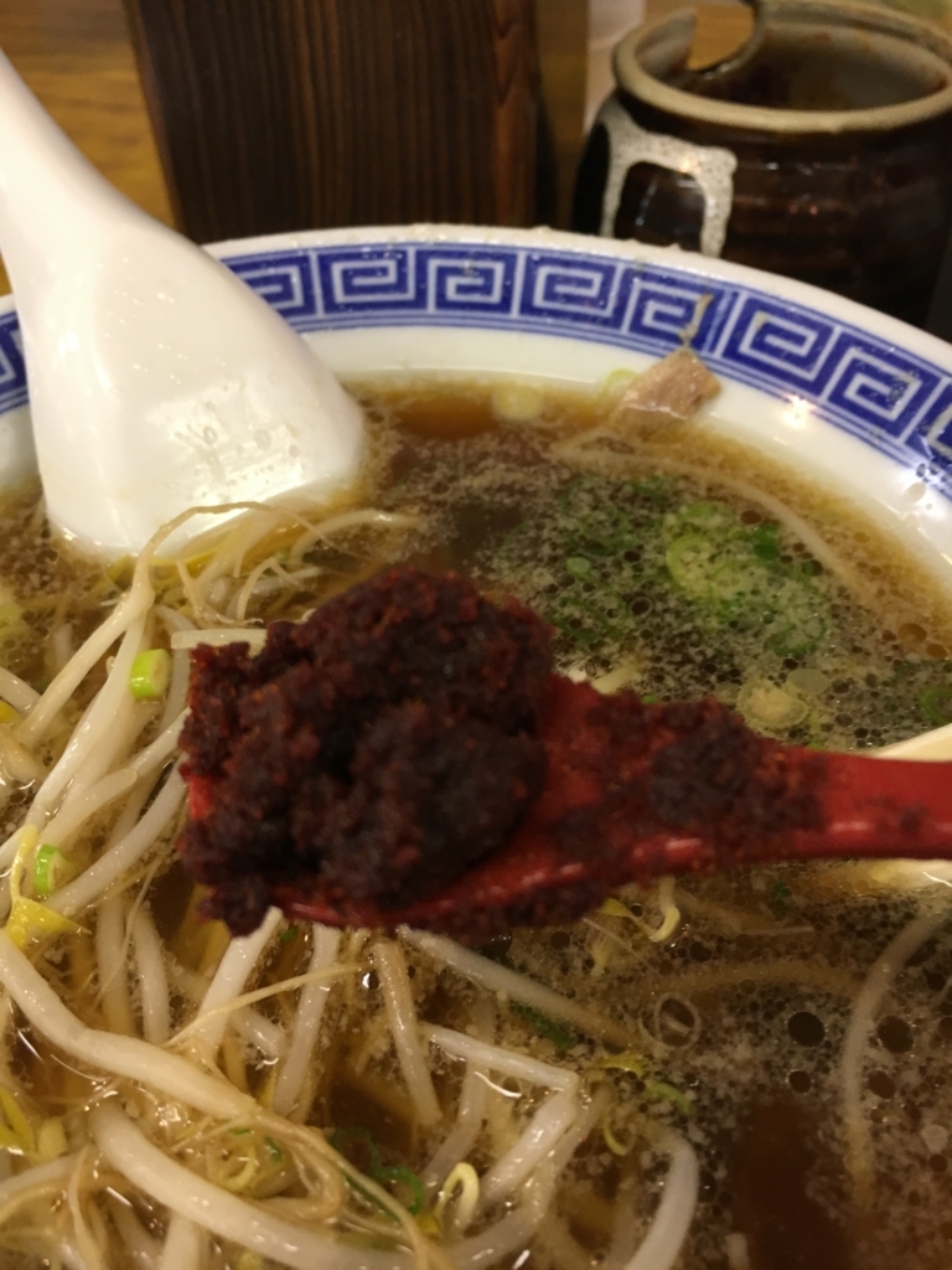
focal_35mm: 29
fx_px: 1063
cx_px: 476
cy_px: 635
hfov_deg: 48.2
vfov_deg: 61.7
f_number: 2.2
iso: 100
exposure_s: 1/30
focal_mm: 4.15
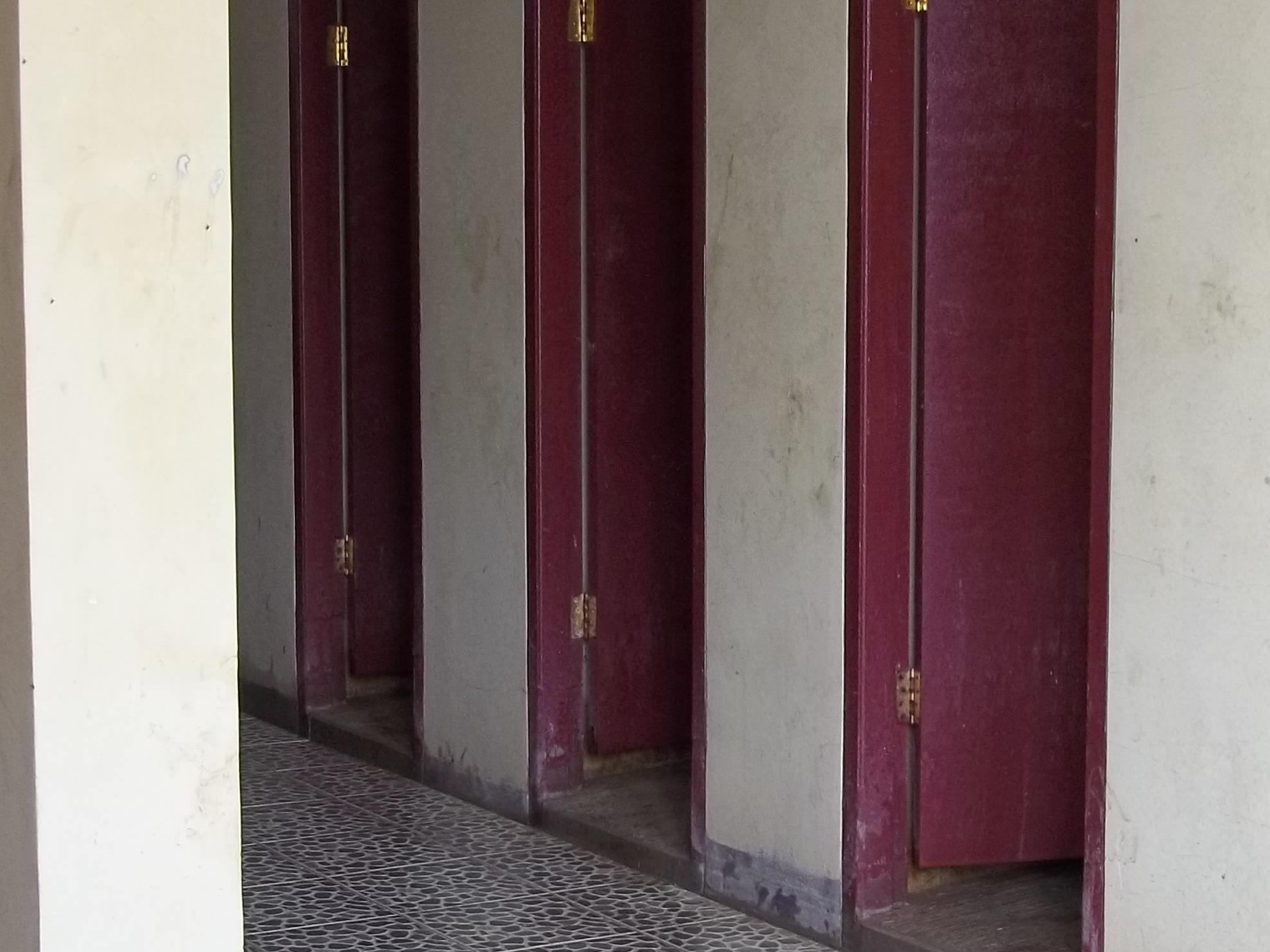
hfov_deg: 28.0
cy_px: 451
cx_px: 819
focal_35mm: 69
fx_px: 2531
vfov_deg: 21.3
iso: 64
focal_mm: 5.7
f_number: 2.9
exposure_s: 1/80
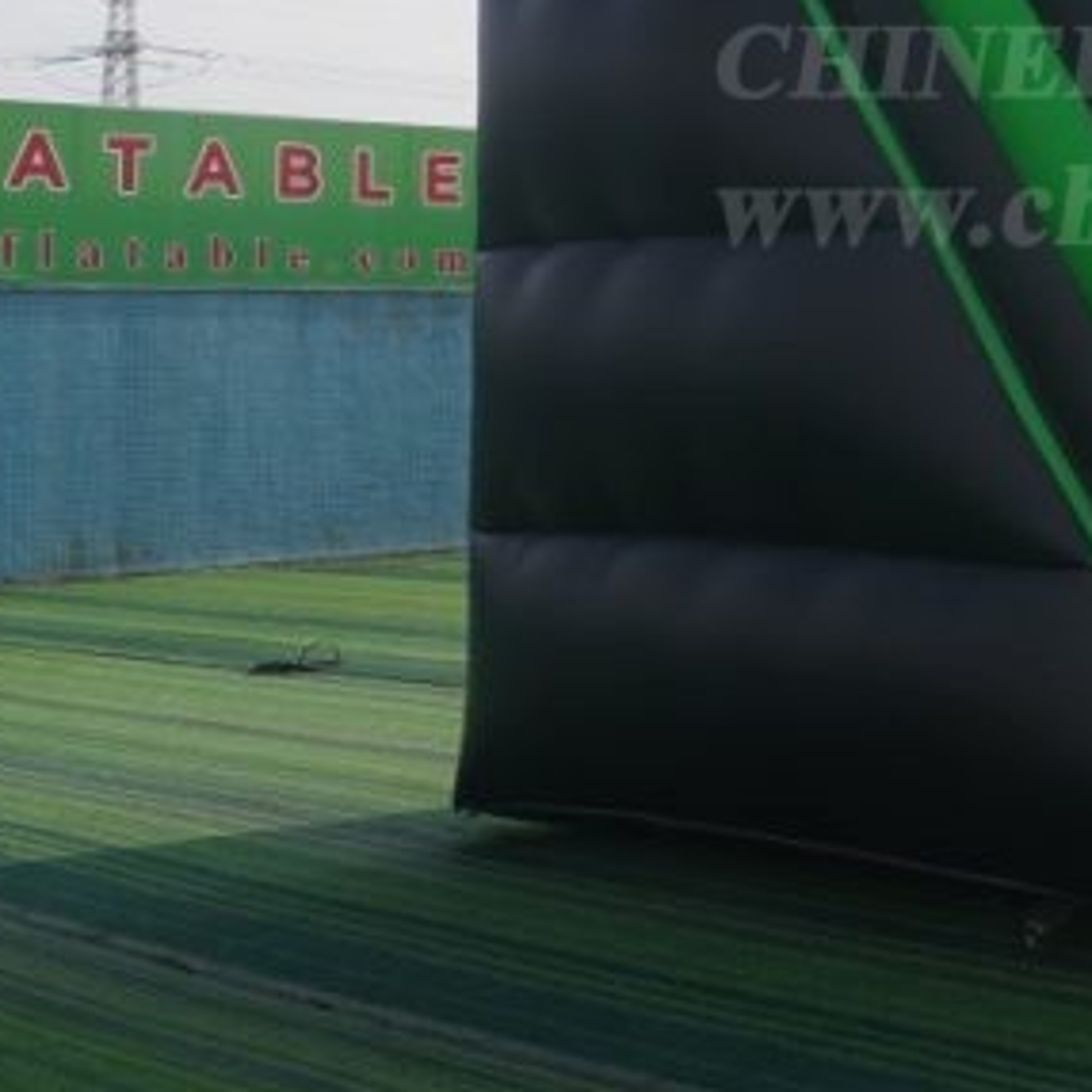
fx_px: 2605
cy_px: 136
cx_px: 1409
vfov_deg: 23.1
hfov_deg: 21.5
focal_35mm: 73
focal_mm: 16
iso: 100
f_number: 8
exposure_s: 1/320
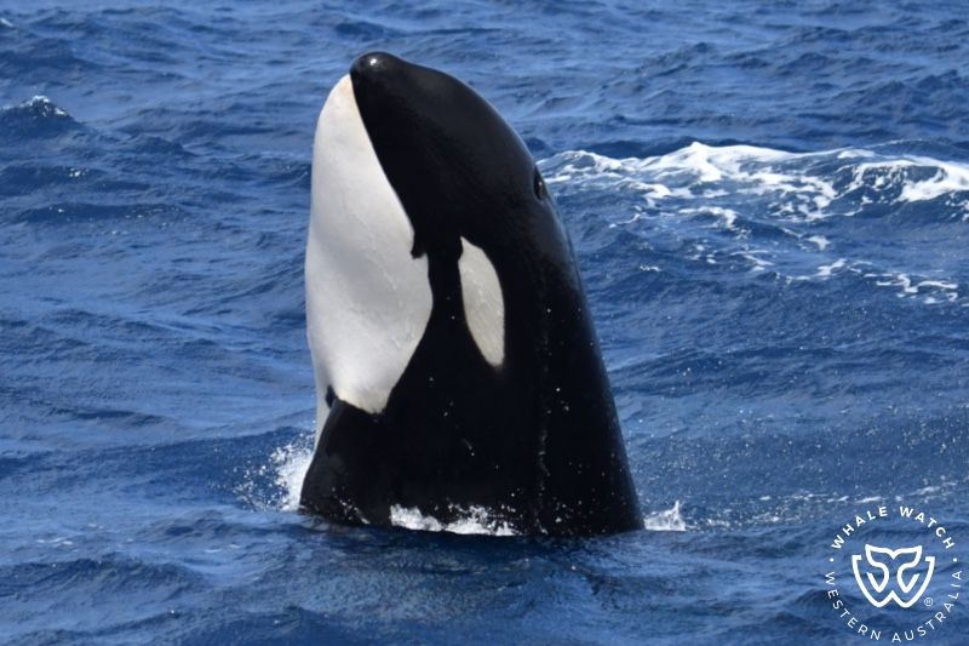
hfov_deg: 11.7
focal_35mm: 175
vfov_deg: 7.8
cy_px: 323
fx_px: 4709
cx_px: 484
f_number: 5.3
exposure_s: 1/8000
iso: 1100
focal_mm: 175
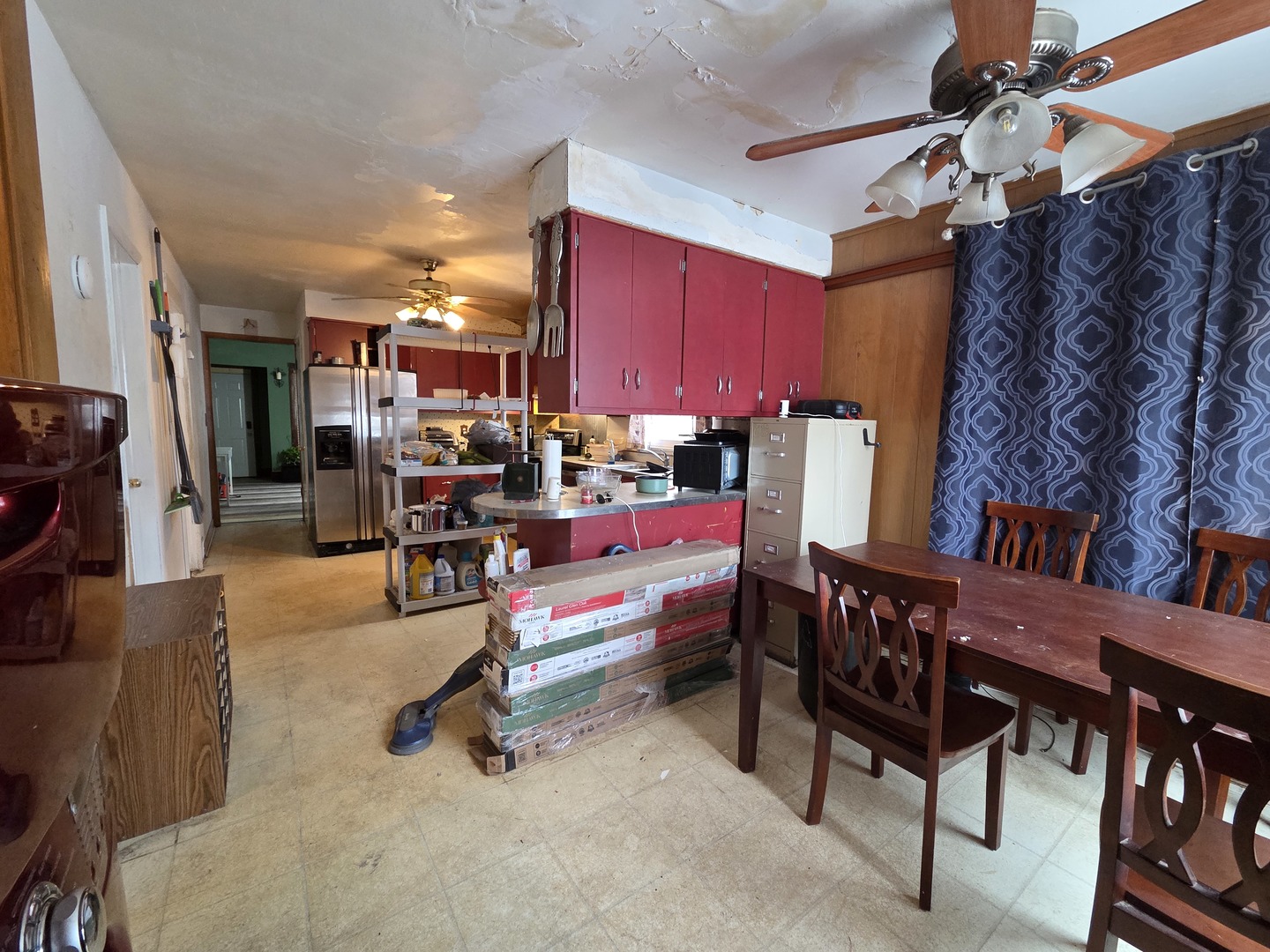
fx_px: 477
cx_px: 635
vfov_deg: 89.9
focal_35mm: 13
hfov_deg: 106.2
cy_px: 476
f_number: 2.2
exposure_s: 1/60
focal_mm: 2.2
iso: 500
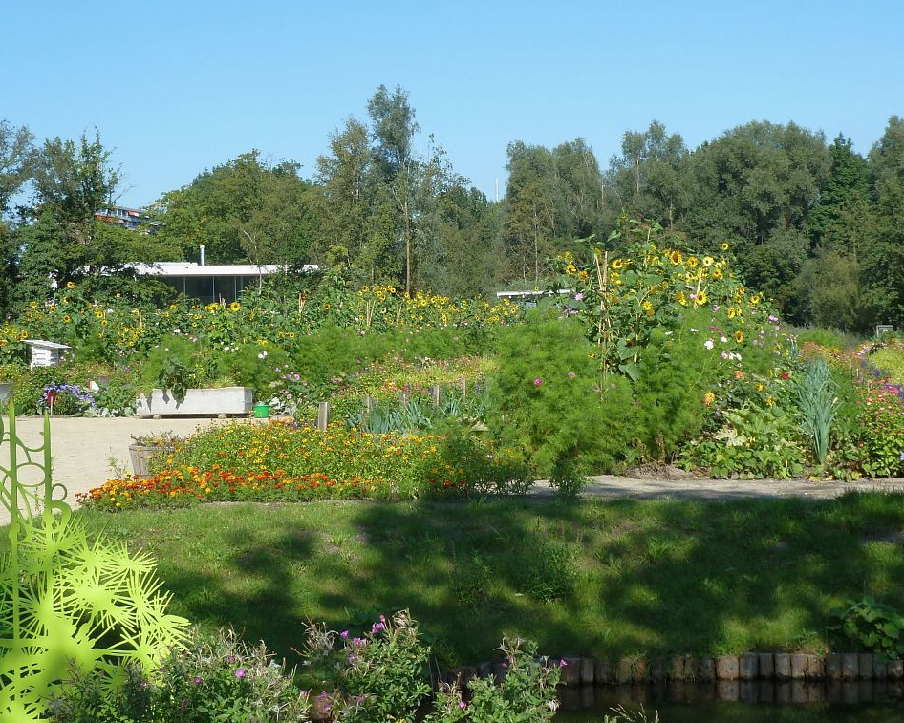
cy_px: 364
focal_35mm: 58
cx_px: 471
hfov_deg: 32.5
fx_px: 1552
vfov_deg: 26.2
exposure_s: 1/400
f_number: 3.9
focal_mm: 9.1
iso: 80
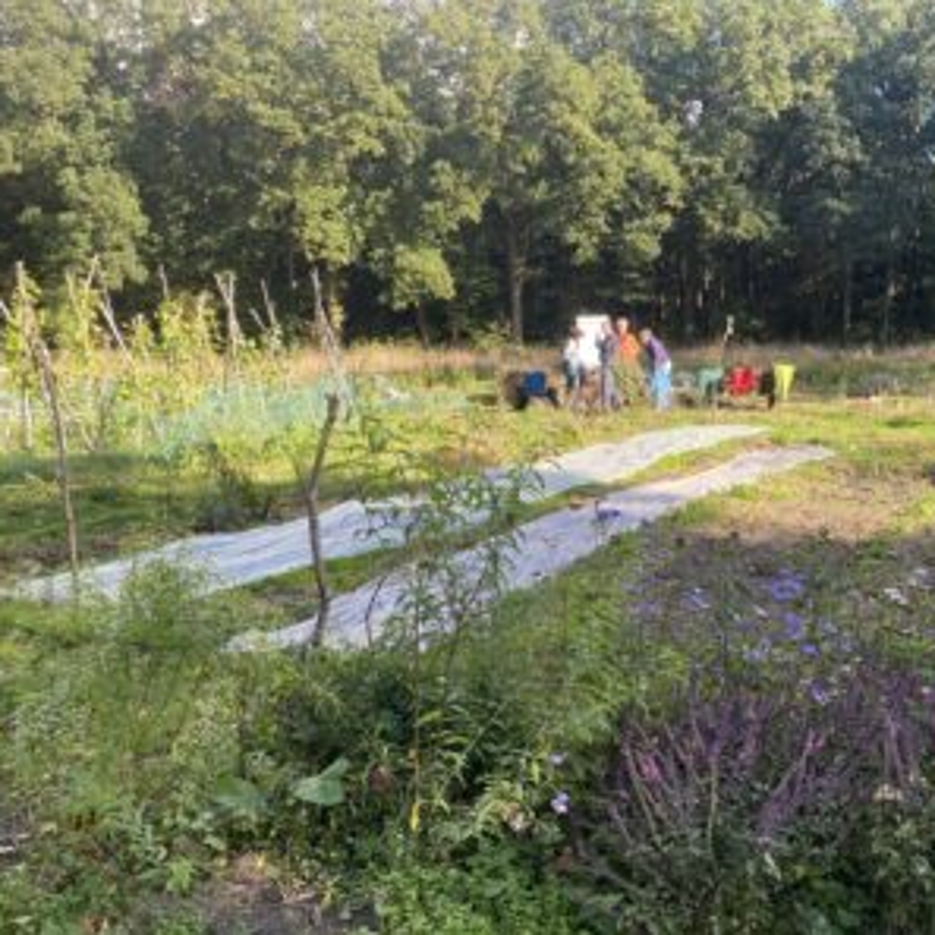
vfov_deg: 52.5
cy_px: 469
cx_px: 595
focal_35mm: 31
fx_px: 947
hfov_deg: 51.9
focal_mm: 4.25
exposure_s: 1/387
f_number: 1.8
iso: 32
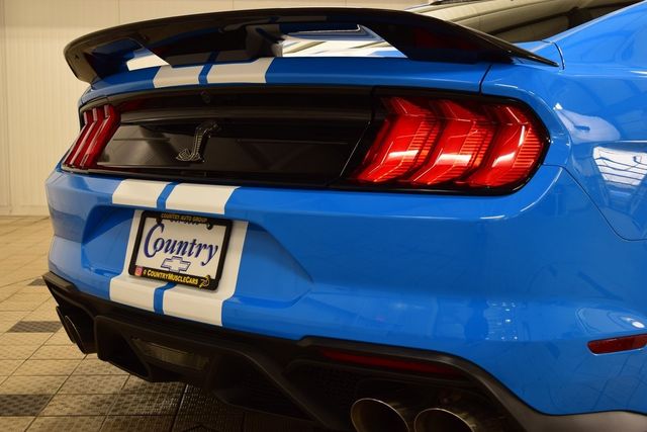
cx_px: 324
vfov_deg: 28.1
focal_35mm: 48
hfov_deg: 41.1
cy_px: 216
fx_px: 863
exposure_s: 1/20
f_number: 6.3
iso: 400
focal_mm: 32
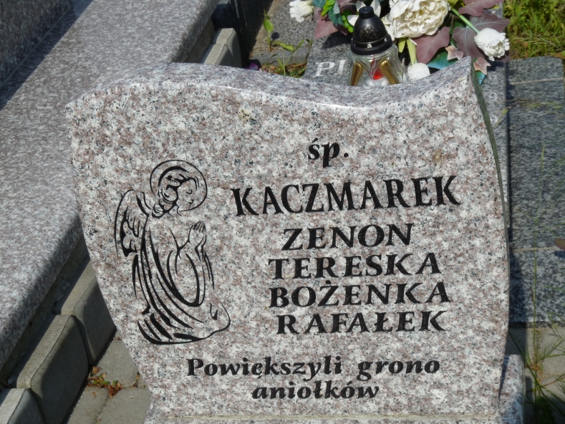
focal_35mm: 71
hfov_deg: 27.4
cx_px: 286
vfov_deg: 20.7
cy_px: 210
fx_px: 1159
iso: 100
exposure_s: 1/400
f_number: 8
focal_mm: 12.4
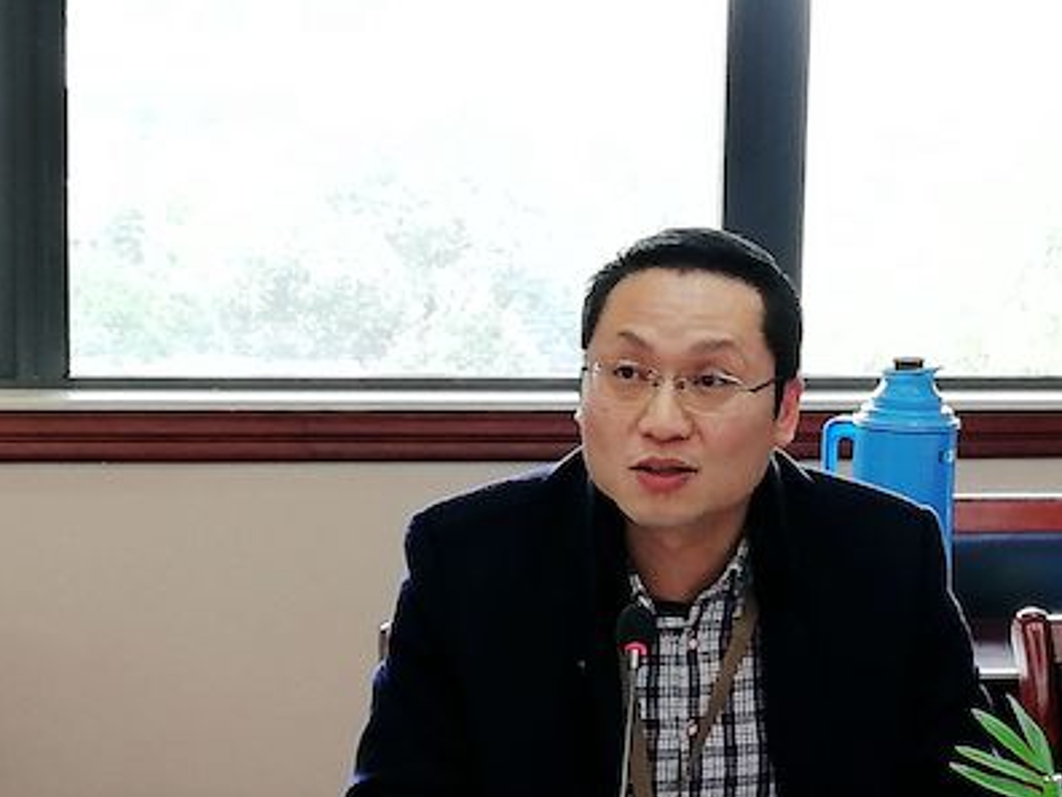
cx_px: 681
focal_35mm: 110
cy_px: 526
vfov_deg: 13.4
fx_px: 3375
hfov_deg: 17.8
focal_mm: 3.81
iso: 200
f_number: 2.2
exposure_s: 1/50
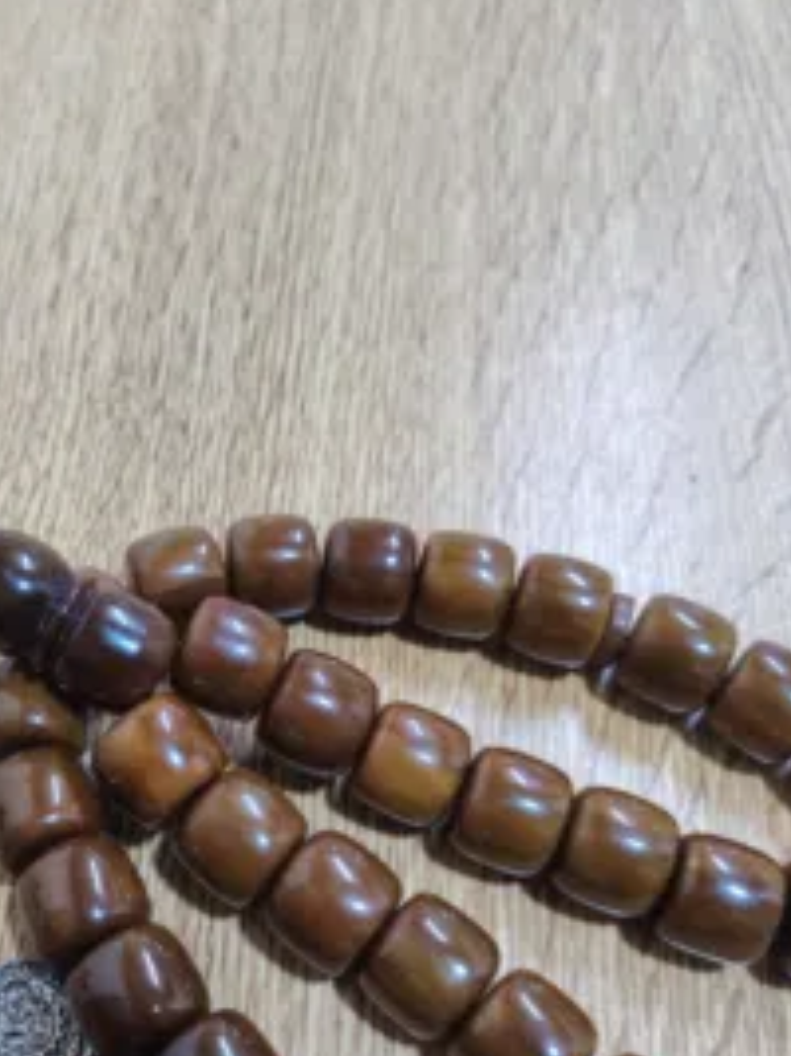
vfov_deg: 50.8
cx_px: 233
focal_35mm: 36
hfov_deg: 38.9
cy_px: 672
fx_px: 1098
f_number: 1.75
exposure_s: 1/33.3
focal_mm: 5.25
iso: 769
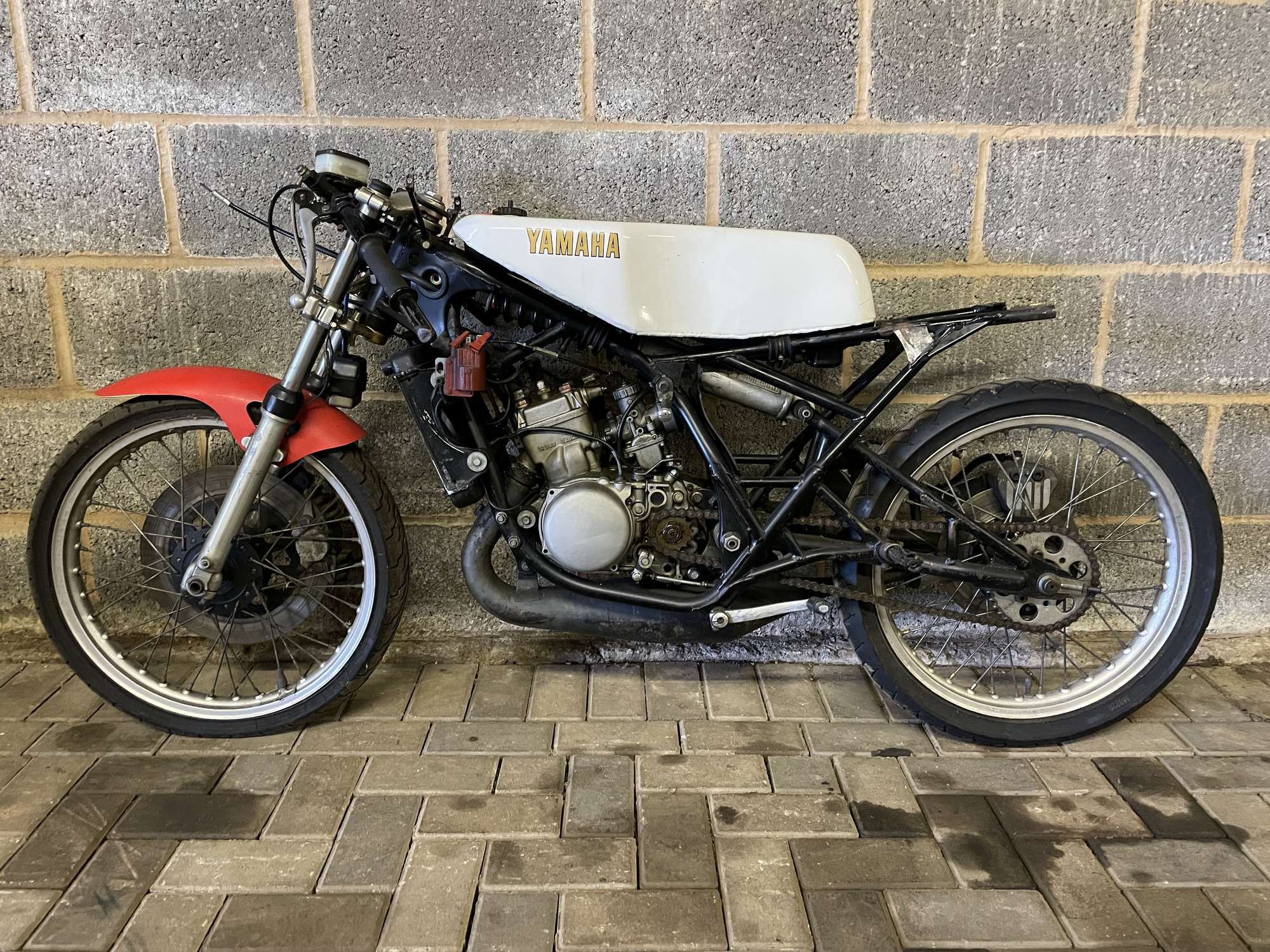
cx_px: 635
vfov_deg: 53.1
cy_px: 476
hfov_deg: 67.3
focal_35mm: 26
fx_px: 954
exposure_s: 1/33
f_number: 1.6
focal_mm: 4.2
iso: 400
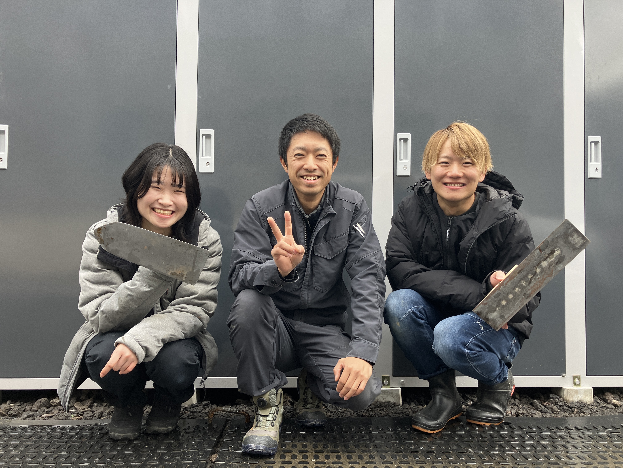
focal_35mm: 28
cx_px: 312
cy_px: 234
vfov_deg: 49.7
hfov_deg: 63.4
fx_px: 504
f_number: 1.8
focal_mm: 3.99
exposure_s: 1/121
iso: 40
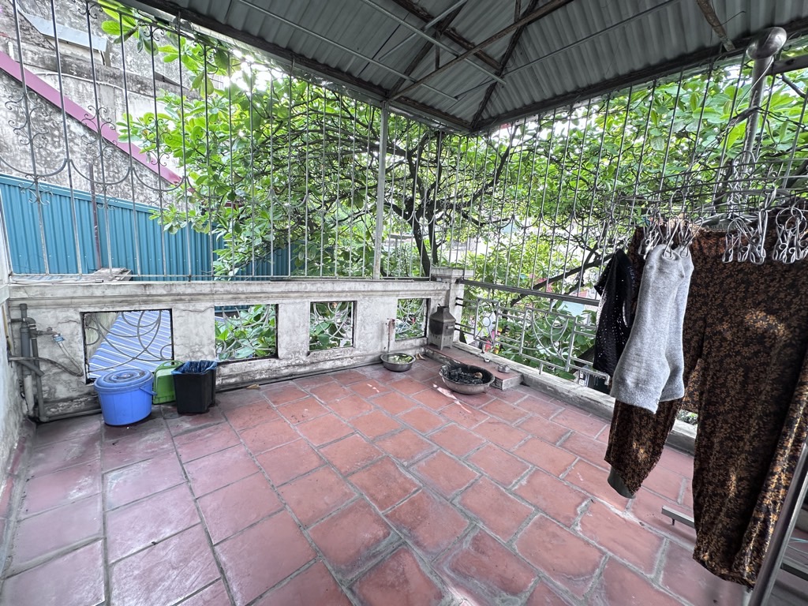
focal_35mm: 14
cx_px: 404
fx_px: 327
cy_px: 303
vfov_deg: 85.7
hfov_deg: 102.1
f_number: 2.2
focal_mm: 2.22
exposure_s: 1/99
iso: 125
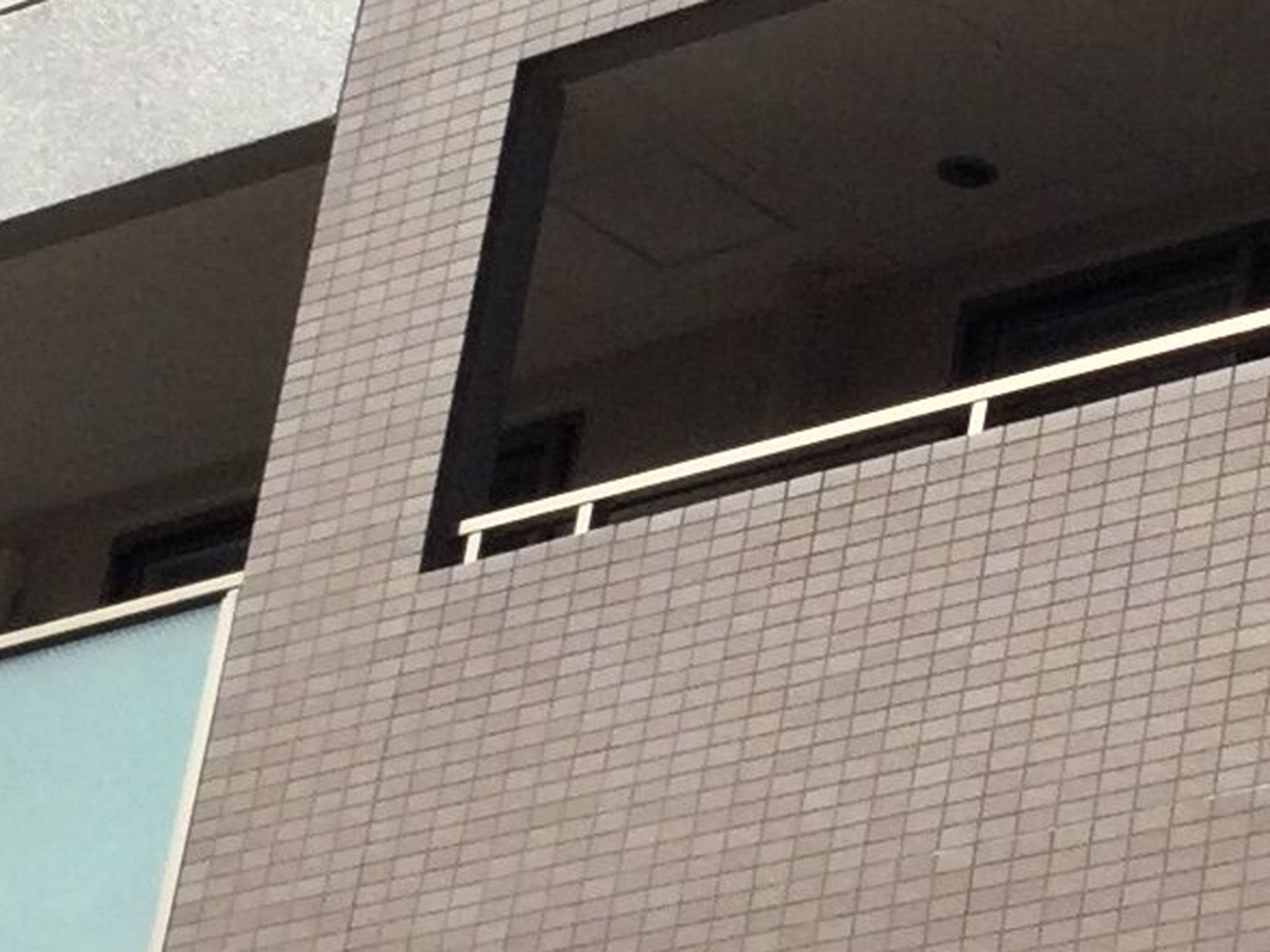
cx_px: 1028
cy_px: 248
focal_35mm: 172
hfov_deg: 11.4
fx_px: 6310
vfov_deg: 8.6
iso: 25
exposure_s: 1/2915
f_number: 2.4
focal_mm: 3.3
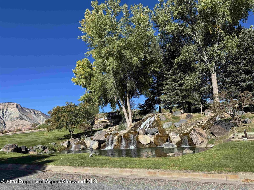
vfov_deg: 56.8
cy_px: 95
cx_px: 127
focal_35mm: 24
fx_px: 176
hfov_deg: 71.6
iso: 80
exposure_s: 1/3802
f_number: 1.78
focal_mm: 6.76
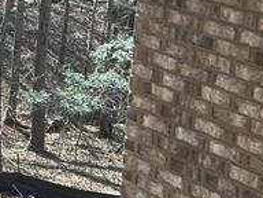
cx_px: -289
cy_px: -139
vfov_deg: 10.2
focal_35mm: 139
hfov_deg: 12.3
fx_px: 1056
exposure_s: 1/311
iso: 50
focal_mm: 5.7
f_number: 1.5
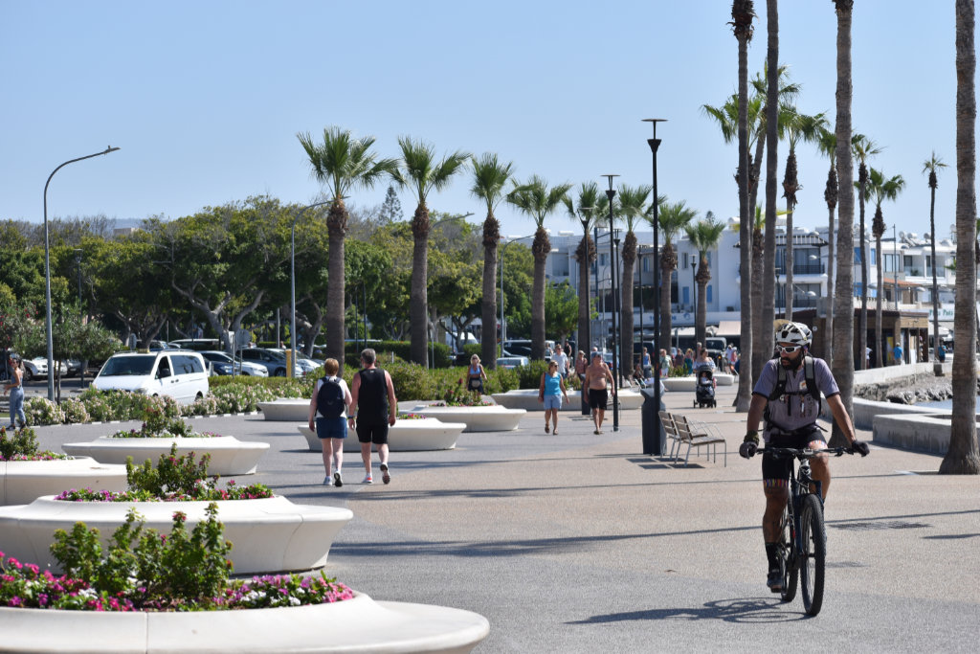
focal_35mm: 105
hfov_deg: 19.5
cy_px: 327
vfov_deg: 13.0
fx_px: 2859
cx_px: 490
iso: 100
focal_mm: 70
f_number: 6.3
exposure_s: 1/640
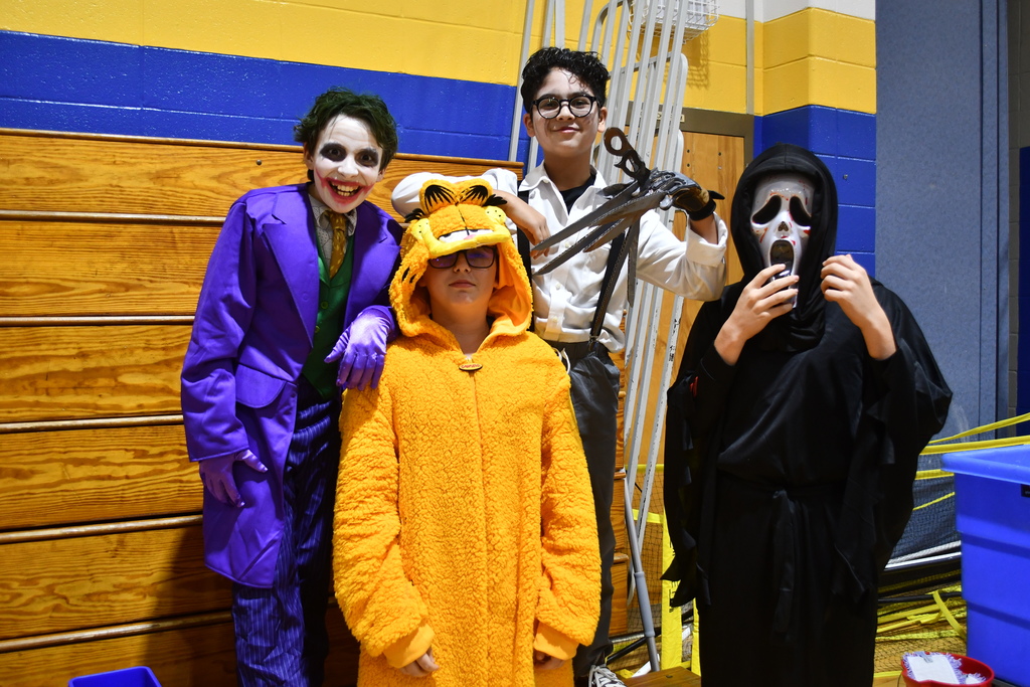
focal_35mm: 33
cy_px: 344
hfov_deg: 57.2
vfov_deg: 40.0
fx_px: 944
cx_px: 515
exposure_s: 1/125
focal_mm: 22
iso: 1100
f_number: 4
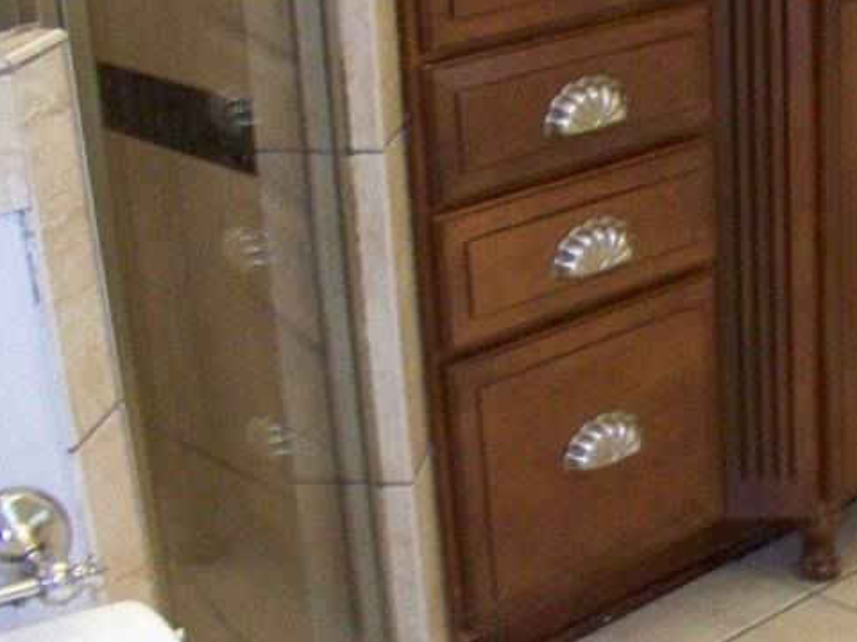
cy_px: 356
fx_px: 1906
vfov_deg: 19.1
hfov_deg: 24.5
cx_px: 798
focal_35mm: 77
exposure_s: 1/30
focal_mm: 5.85
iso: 400
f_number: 2.8
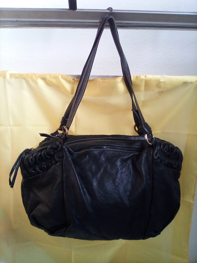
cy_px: 132
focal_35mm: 28
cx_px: 98
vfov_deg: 63.4
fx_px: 212
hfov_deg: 49.7
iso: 79
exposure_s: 1/100
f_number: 2.2
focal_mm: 2.27
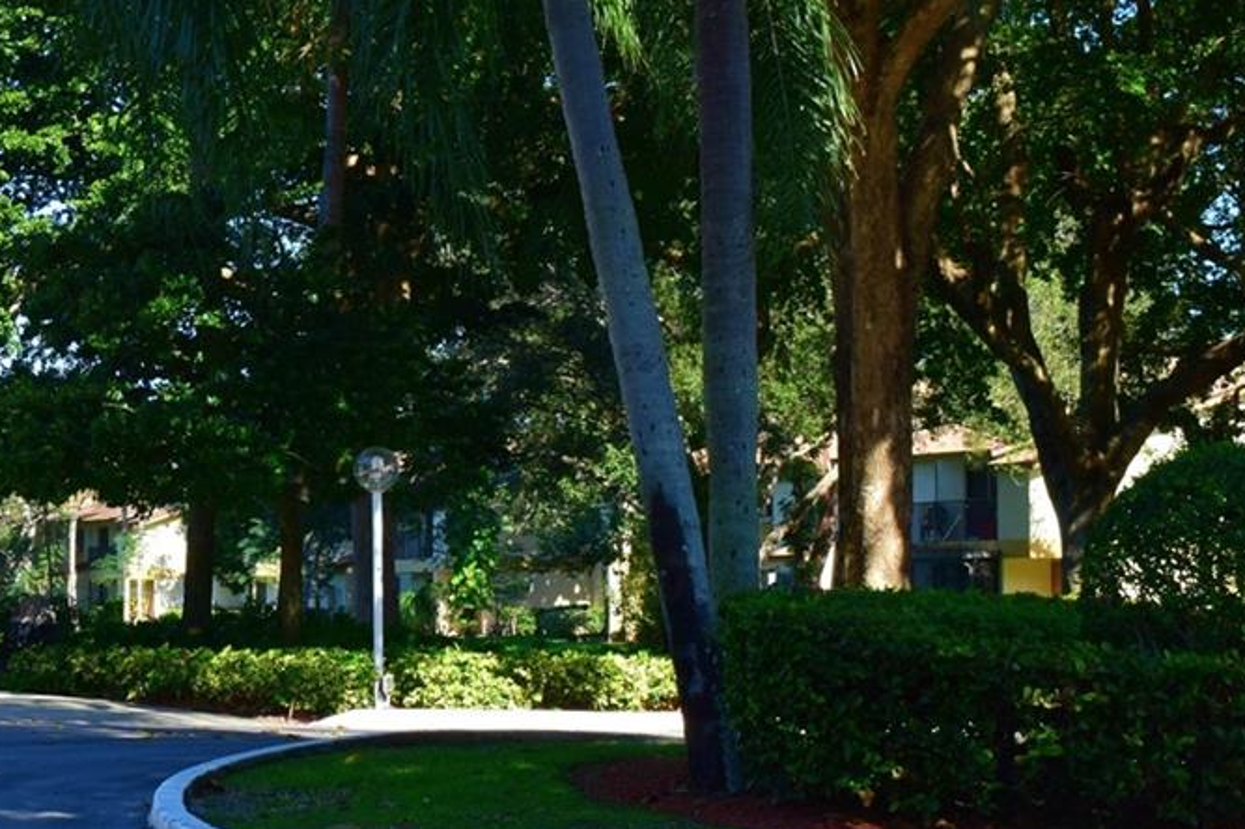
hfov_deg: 18.4
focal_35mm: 108
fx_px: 3733
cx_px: -28
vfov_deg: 12.7
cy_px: 472
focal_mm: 30
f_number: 10
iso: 400
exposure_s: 1/320
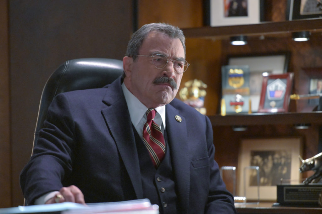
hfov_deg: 10.3
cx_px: 161
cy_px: 107
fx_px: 1787
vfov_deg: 6.9
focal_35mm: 200
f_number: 2.8
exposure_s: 1/250
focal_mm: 200
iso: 5600
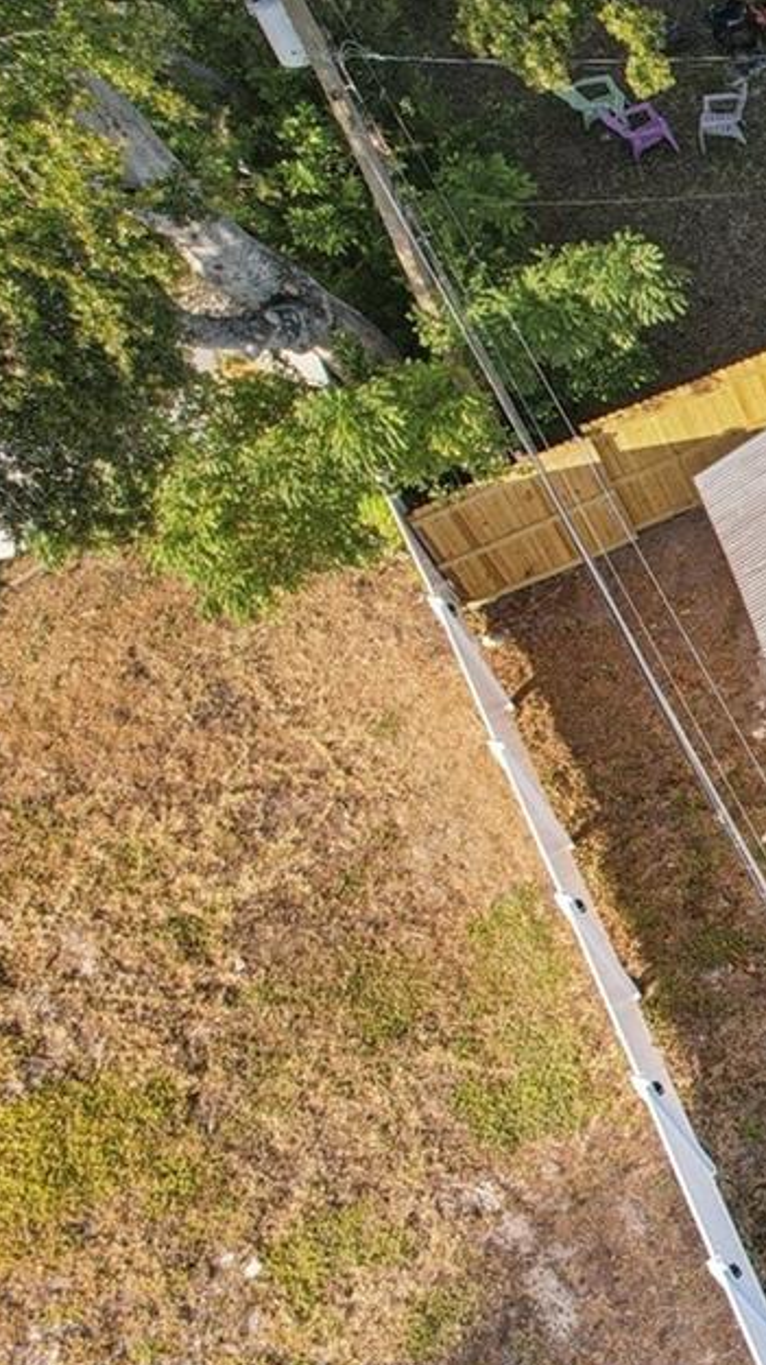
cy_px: 812
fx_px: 2133
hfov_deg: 15.2
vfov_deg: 35.3
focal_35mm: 59
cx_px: 1654
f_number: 2.8
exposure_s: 1/500
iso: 100
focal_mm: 8.4
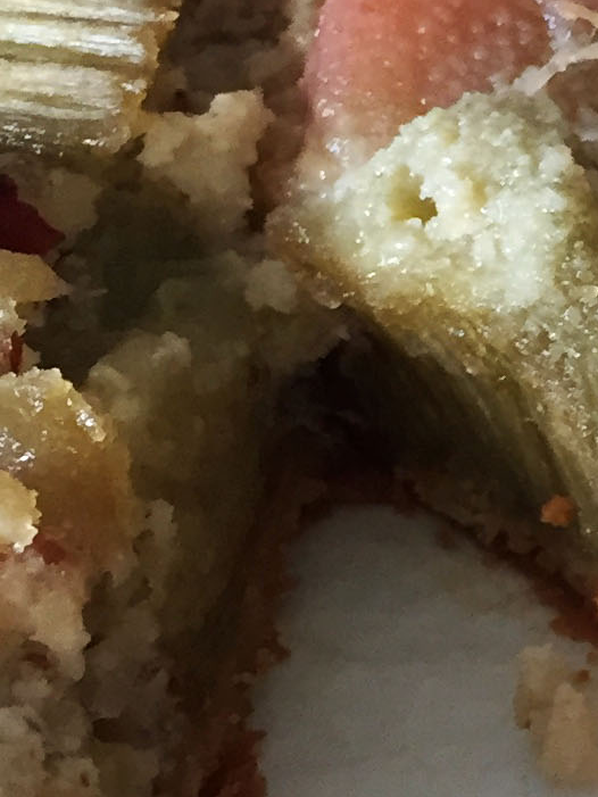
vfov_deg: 14.6
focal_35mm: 135
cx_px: 1146
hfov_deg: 10.2
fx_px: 3109
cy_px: 516
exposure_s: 1/33
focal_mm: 4.15
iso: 125
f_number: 2.2
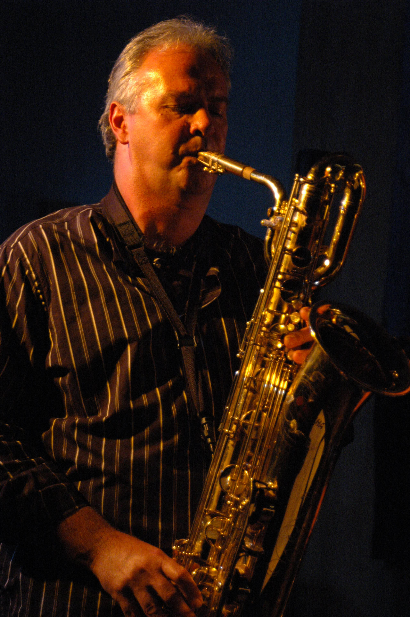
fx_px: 1694
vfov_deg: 20.6
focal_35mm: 99
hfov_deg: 13.8
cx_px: 205
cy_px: 308
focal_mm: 66
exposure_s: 1/60
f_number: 4.5
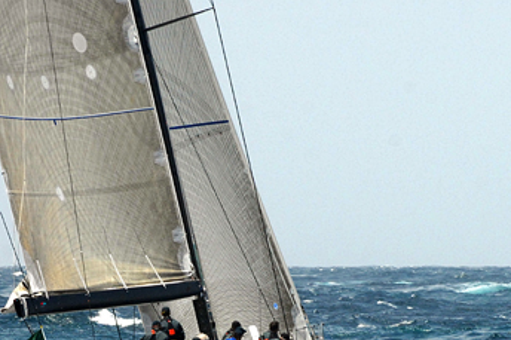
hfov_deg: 3.9
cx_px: 242
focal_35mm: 523
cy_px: 271
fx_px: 7420
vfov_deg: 2.6
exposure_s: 1/1000
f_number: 6.7
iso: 400
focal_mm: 200
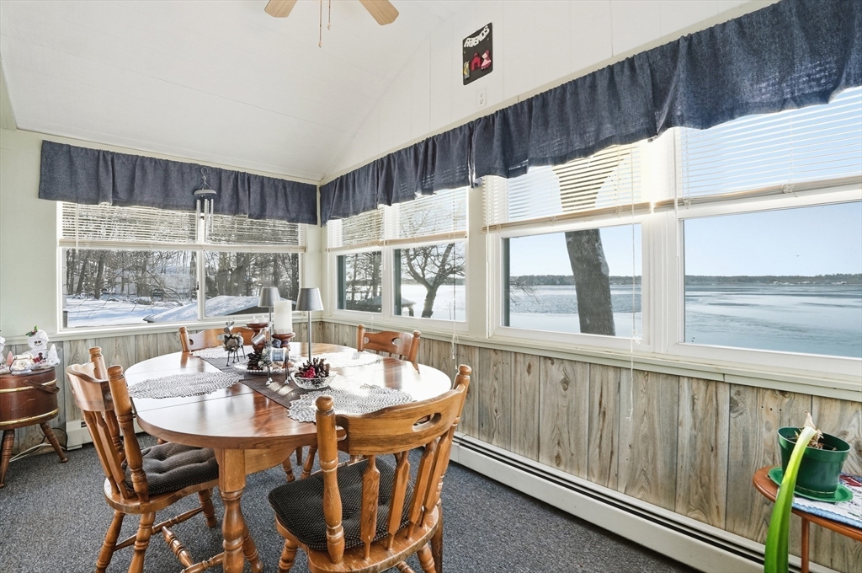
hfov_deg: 100.5
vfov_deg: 77.2
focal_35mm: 15
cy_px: 286
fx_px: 359
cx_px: 431
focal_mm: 10
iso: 800
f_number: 7.1
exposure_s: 1/2000
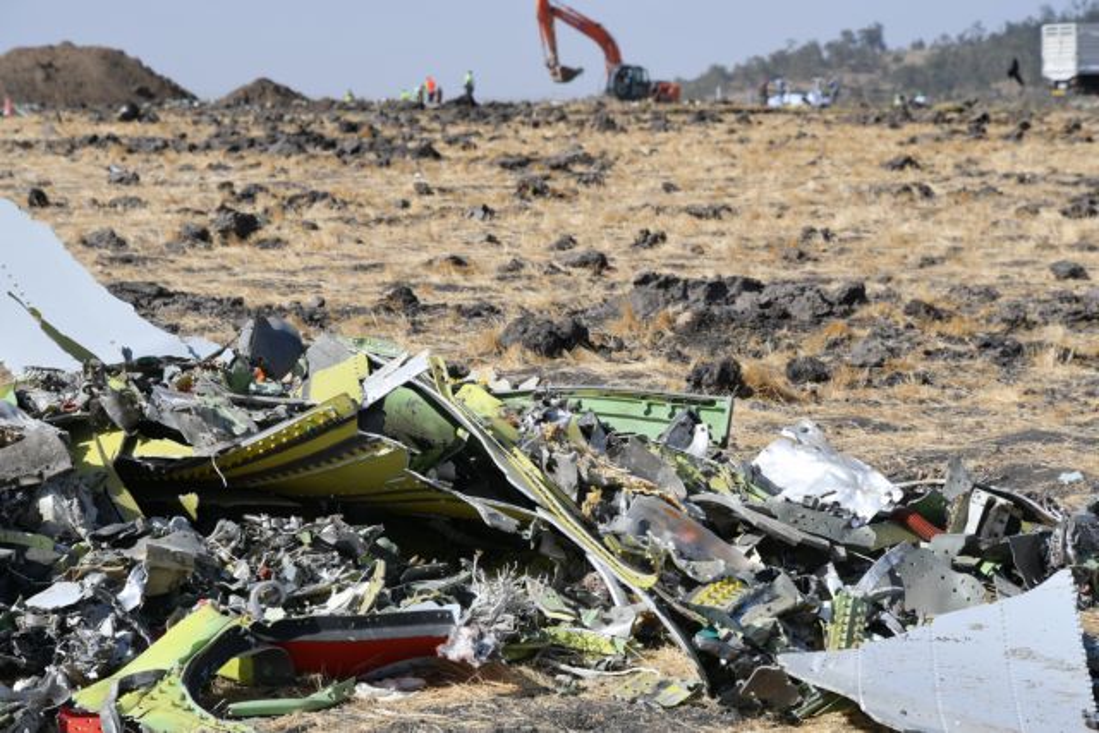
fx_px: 3298
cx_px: 550
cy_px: 366
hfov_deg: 18.9
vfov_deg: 12.7
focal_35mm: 108
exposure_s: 1/320
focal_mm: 72
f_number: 8
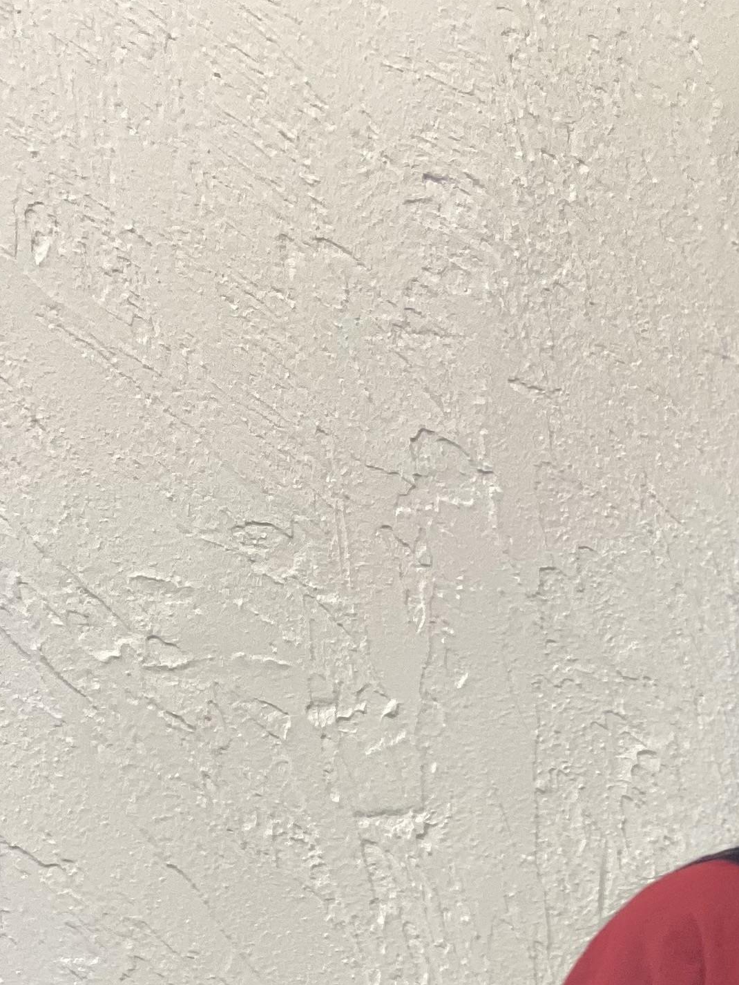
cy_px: 1356
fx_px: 4183
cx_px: 1028
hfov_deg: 9.9
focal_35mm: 147
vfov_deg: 12.9
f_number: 2
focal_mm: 6
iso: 160
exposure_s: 1/100
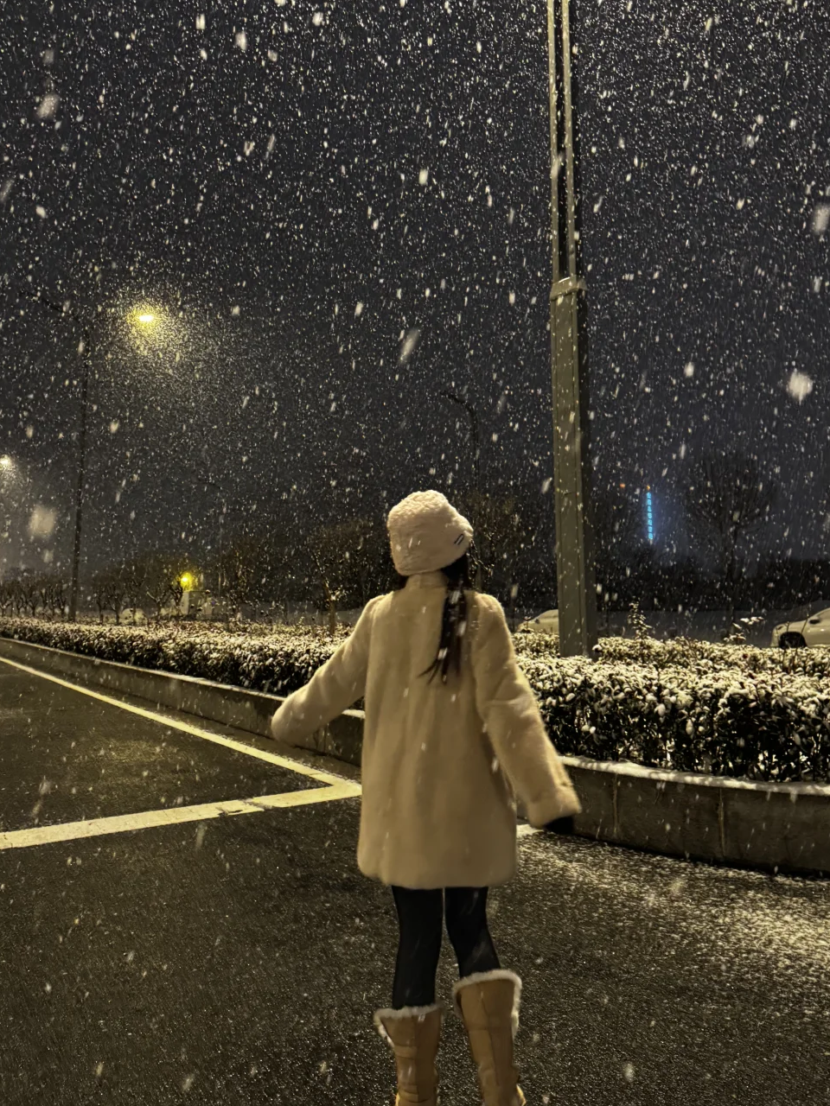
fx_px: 863
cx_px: 437
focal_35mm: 27
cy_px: 486
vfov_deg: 65.1
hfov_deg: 51.3
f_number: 1.78
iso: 800
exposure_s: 1/33
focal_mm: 6.76
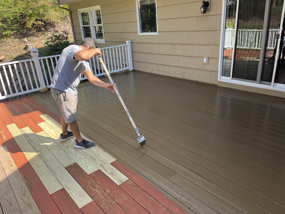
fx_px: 214
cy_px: 107
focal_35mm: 26
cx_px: 142
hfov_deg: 67.3
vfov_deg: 53.1
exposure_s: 1/583
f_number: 1.6
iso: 50
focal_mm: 5.1
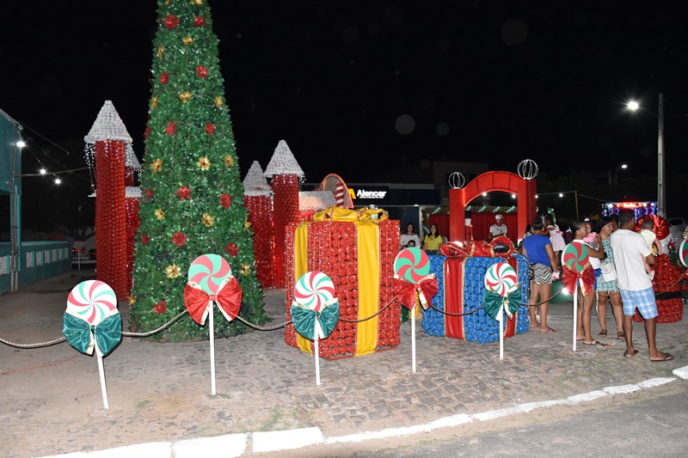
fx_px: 516
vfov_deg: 47.9
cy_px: 229
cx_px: 344
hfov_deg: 67.4
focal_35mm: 27
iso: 3200
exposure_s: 1/125
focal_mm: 18
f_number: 5.6
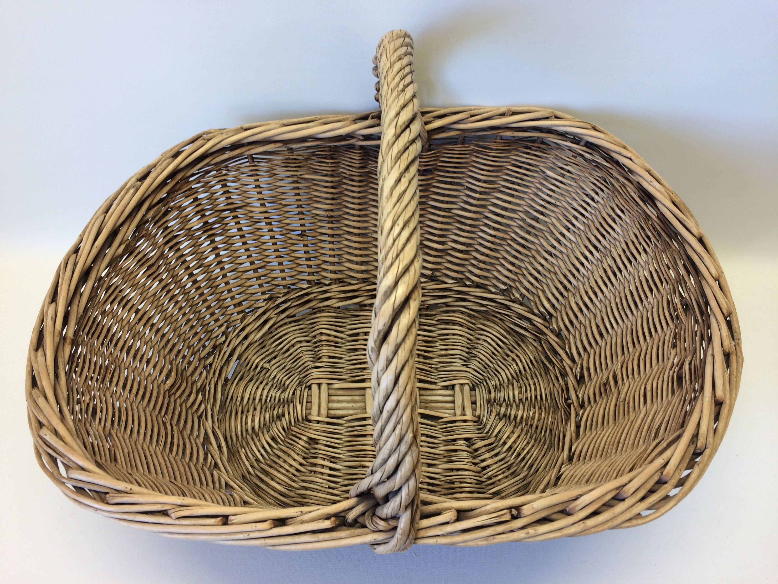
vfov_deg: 48.2
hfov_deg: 61.7
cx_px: 389
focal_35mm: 29
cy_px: 292
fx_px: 652
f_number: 2.2
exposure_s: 1/50
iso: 50
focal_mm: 4.15
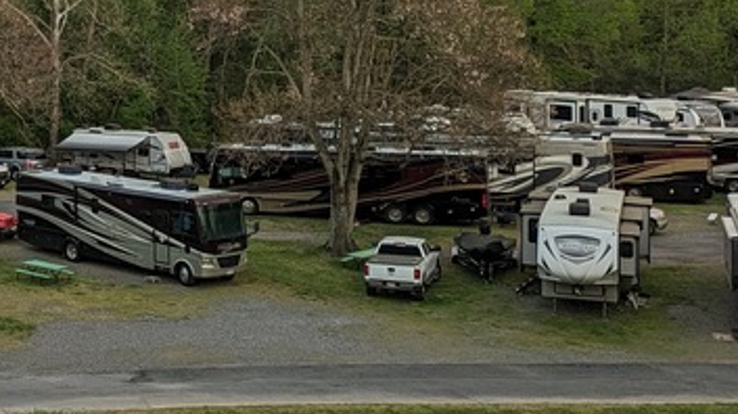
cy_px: 23
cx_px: -93
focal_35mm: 79
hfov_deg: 24.8
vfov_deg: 15.1
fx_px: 1545
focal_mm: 5.43
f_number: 1.89
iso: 45
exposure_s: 1/217
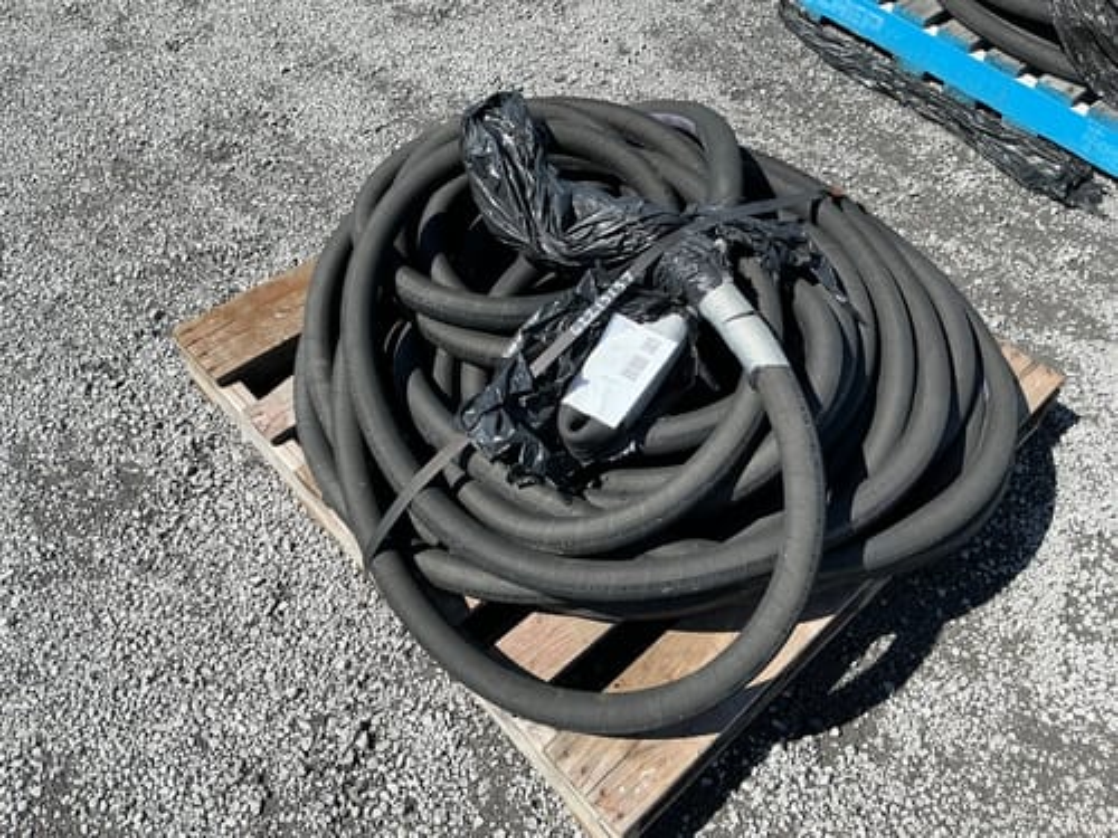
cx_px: 559
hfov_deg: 63.4
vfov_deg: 49.7
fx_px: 904
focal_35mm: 28
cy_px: 419
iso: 25
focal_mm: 3
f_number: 1.8
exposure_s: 1/1250
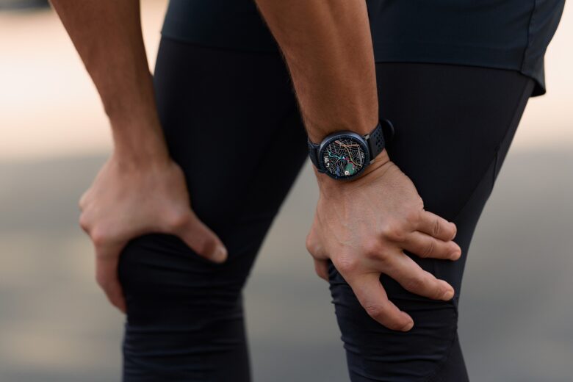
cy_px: 191
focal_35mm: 300
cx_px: 286
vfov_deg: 4.6
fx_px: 4775
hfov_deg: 6.9
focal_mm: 300
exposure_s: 1/1250
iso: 640
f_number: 2.8
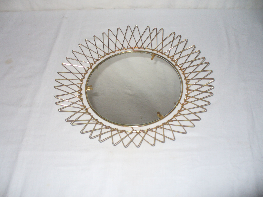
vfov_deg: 38.7
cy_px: 98
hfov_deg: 50.1
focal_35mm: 37
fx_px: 281
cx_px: 132
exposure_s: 1/30
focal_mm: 6.1
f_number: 2.8
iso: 100
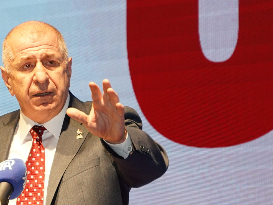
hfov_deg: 7.0
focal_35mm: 280
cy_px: 144
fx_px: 2207
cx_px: -9
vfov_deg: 5.3
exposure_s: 1/200
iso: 400
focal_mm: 75
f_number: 2.8
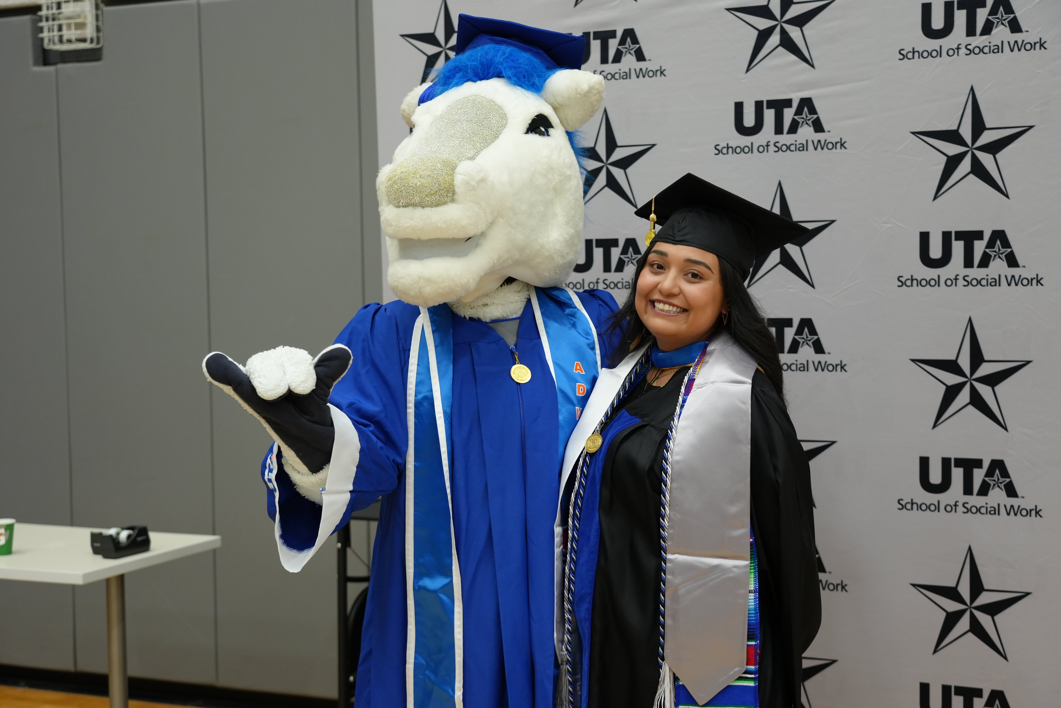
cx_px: 530
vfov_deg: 25.5
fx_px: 1562
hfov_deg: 37.5
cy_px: 354
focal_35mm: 53
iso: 1600
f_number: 4
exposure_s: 1/160
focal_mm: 53
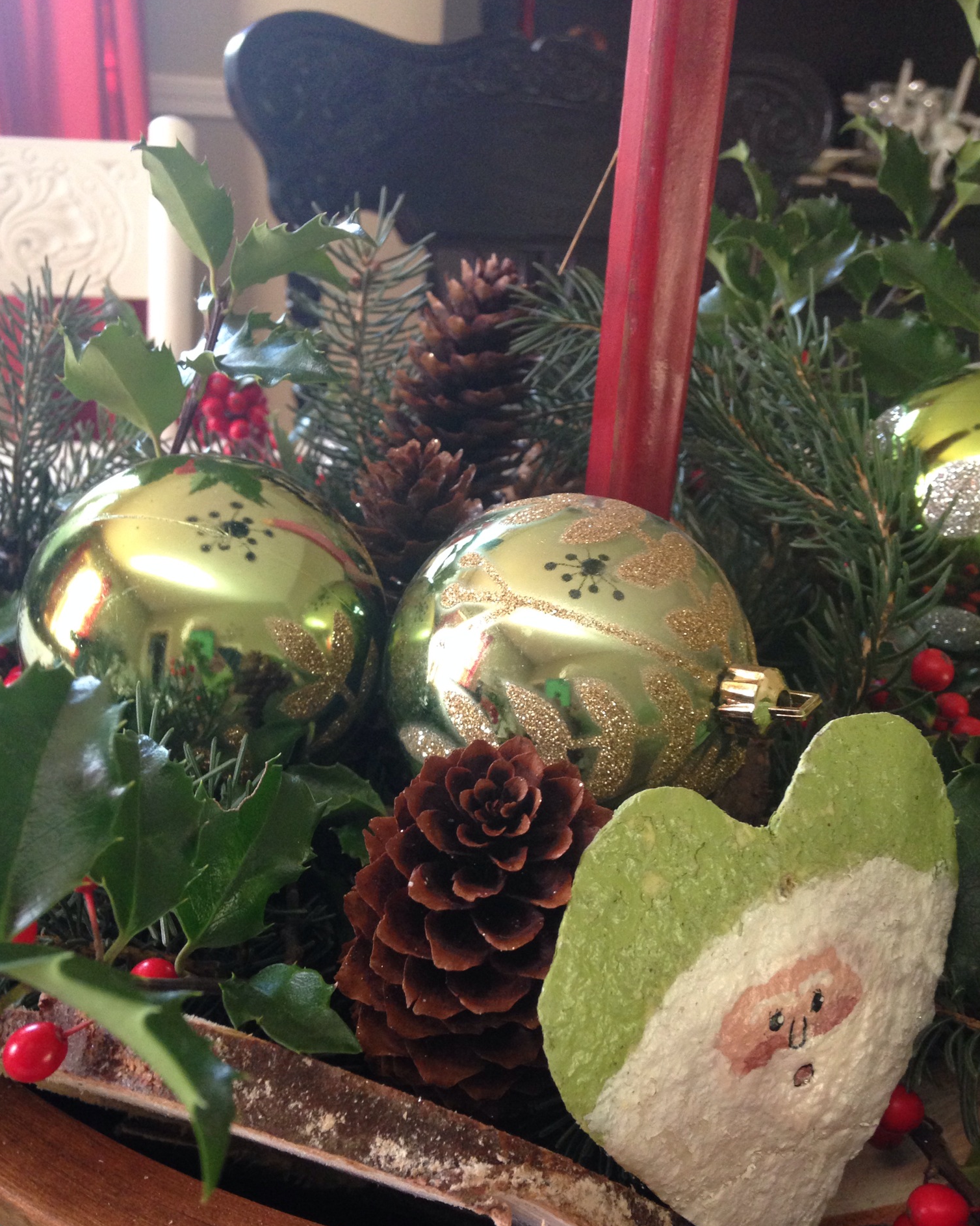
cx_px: 485
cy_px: 659
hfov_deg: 42.2
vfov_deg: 51.5
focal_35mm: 35
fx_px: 1269
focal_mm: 4.12
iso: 200
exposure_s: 1/20
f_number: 2.4
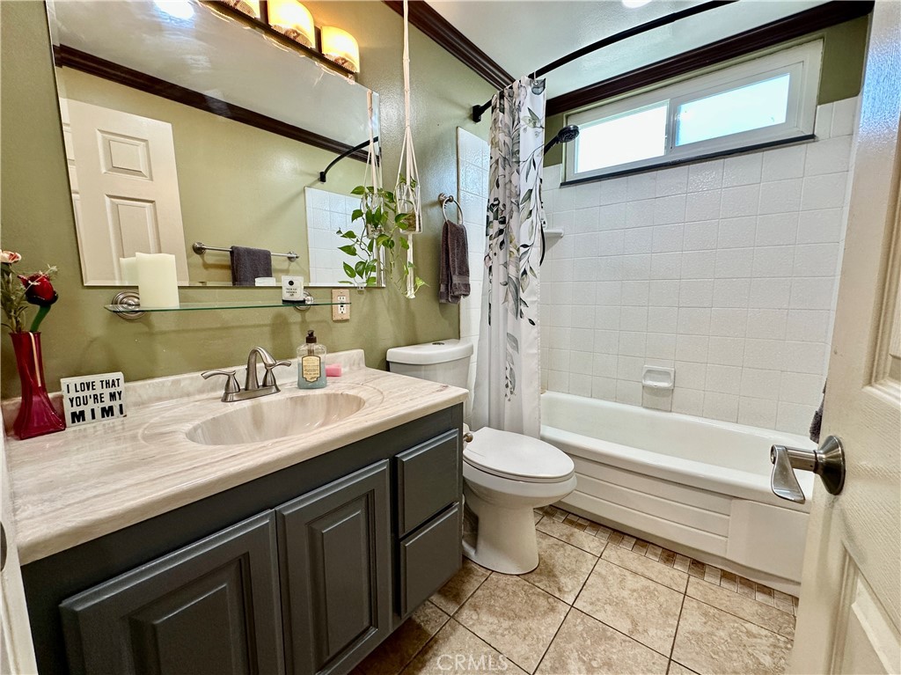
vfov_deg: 85.6
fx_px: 364
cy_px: 338
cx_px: 450
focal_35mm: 14
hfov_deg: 102.1
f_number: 2.2
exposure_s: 1/120
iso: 160
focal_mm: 2.22
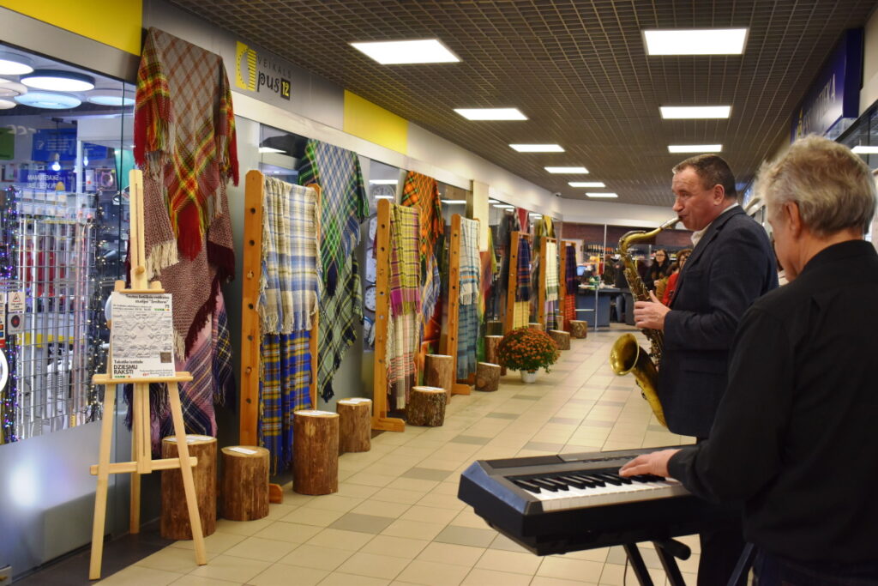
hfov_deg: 55.1
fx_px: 841
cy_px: 293
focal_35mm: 34
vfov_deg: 38.4
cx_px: 439
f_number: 3.8
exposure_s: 1/160
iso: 800
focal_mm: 23
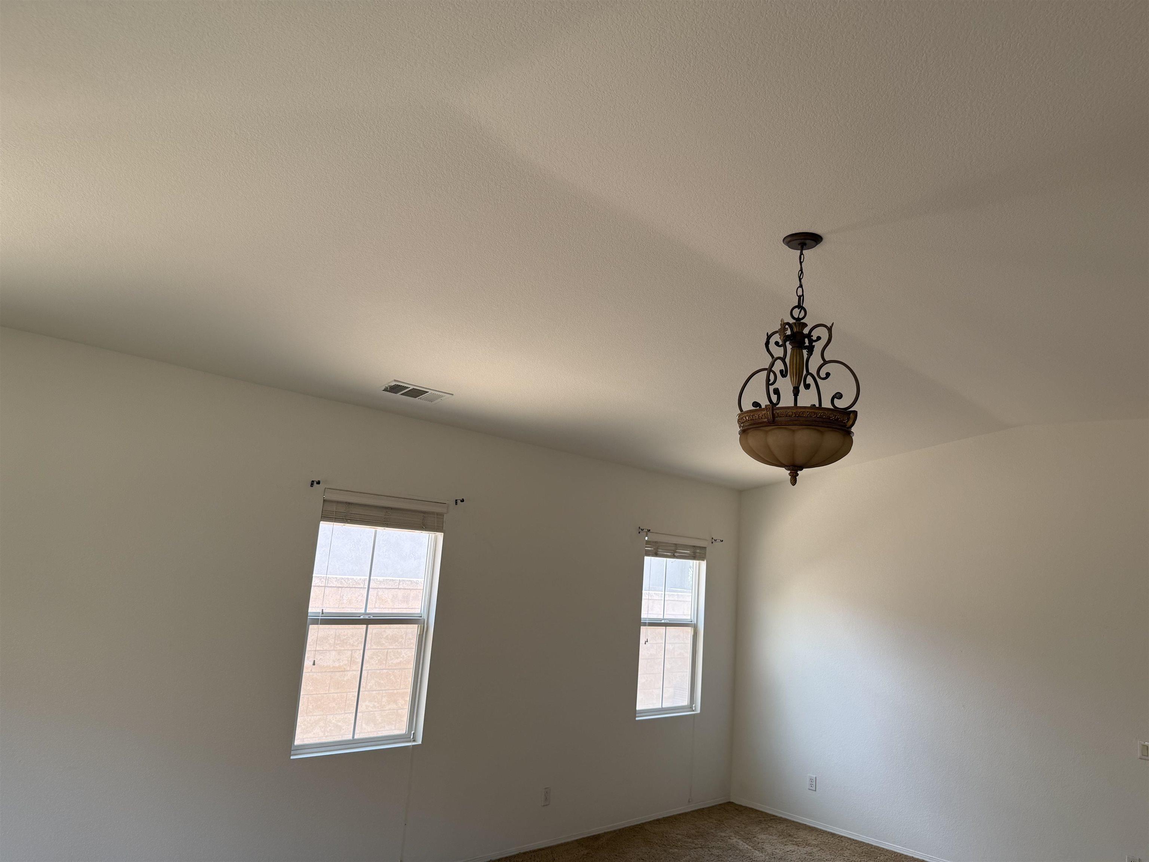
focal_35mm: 24
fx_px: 797
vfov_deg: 56.8
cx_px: 574
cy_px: 431
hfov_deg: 71.6
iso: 125
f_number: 1.78
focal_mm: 6.76
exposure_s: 1/240
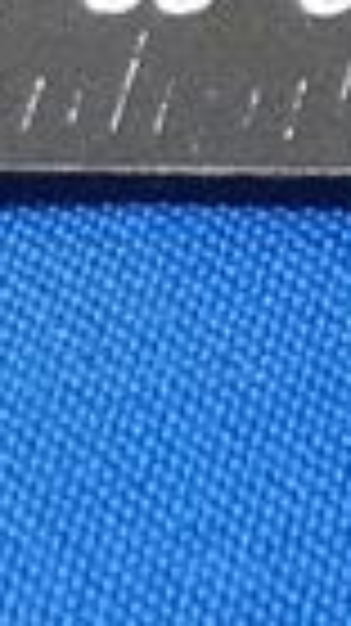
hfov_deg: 4.6
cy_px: -955
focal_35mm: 203
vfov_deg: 9.3
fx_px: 3365
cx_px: 1980
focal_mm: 4.1
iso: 1000
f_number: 1.7
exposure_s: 1/33
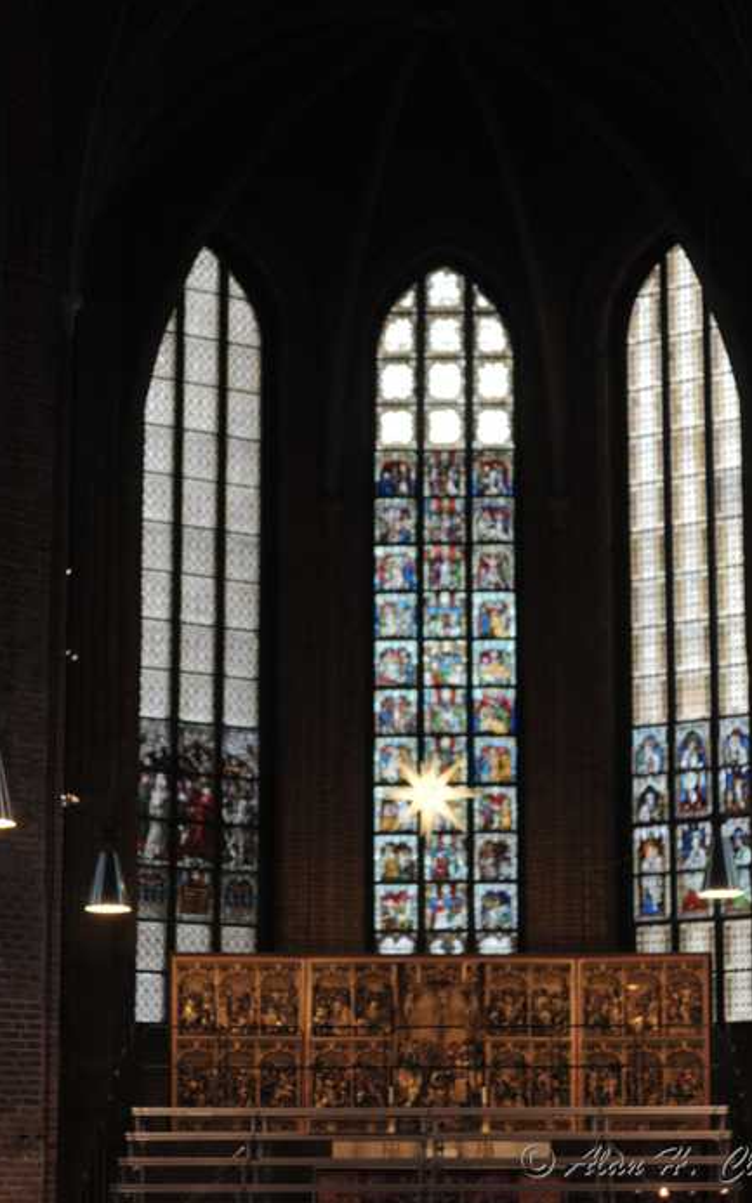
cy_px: 604
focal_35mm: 91
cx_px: 439
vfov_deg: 22.8
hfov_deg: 14.4
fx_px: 2985
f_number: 4.5
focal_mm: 18.2
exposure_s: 1/13
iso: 400
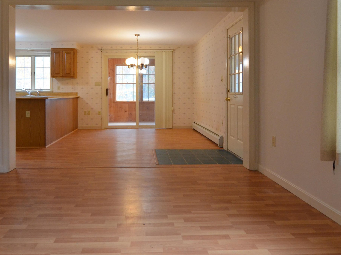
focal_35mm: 27
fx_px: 264
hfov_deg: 65.4
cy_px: 92
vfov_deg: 51.0
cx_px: 148
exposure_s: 1/60
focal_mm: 11
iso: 800
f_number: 4
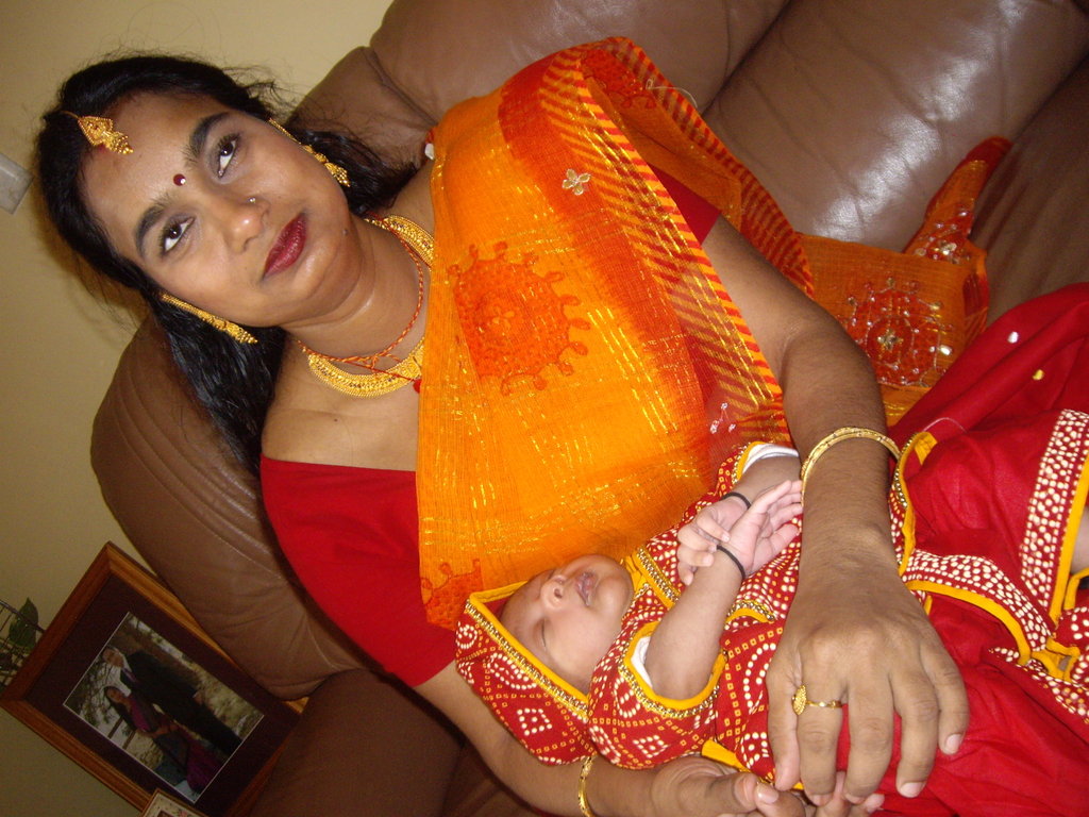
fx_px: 1195
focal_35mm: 38
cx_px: 544
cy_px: 408
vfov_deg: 37.7
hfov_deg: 49.0
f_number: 2.7
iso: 200
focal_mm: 6.2
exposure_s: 1/40
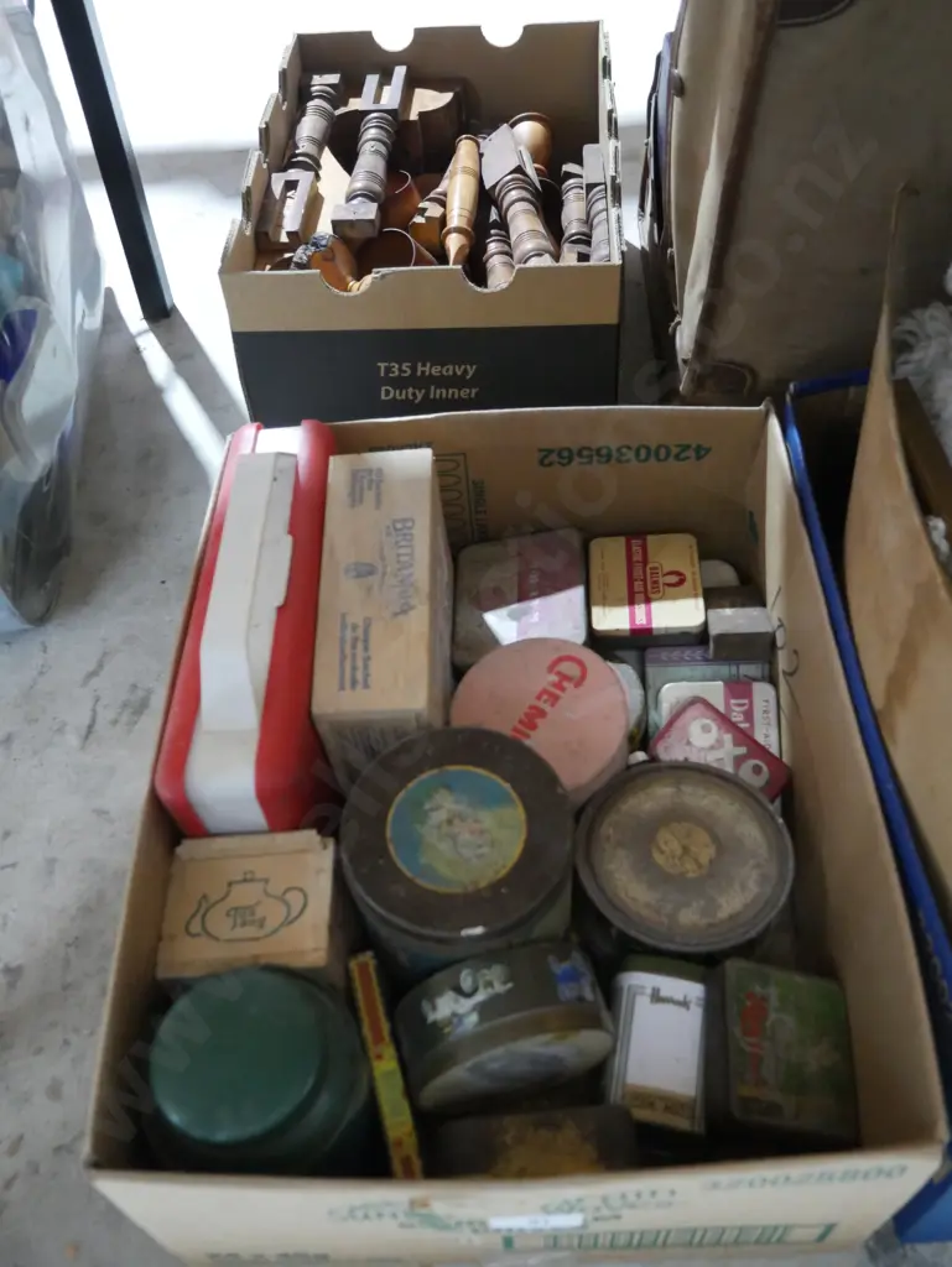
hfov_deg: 44.2
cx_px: 476
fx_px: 1172
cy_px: 634
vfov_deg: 56.8
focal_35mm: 32
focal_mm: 16
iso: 3200
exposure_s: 1/50
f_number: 3.6
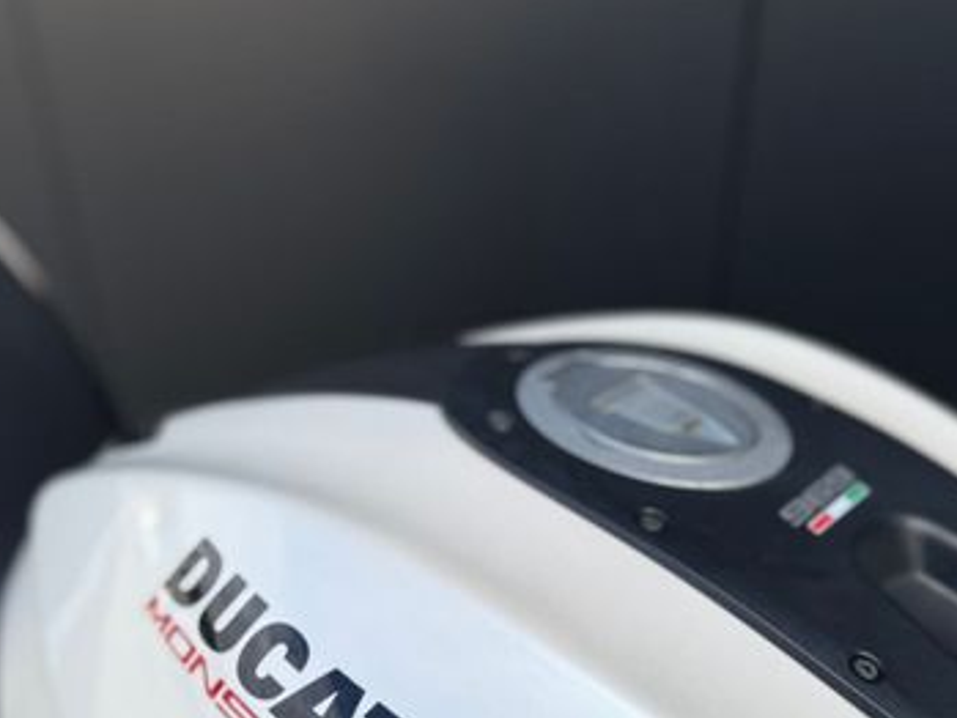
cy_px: 502
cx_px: 439
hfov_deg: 42.9
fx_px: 1217
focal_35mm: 44
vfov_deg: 32.5
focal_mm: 6.76
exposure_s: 1/2110
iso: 80
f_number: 1.78
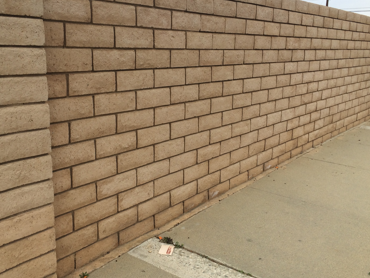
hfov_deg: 51.3
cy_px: 133
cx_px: 171
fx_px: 385
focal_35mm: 36
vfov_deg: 39.7
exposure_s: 1/206
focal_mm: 4.15
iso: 32
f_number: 2.2
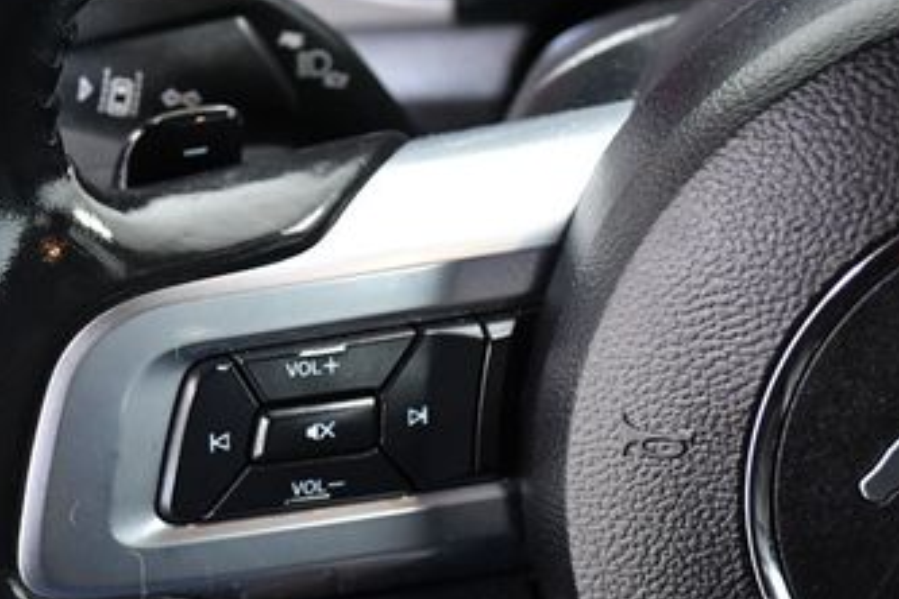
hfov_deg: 20.2
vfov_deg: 13.7
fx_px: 2497
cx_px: 205
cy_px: 405
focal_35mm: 100
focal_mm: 35
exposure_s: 1/100
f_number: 5
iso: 2500
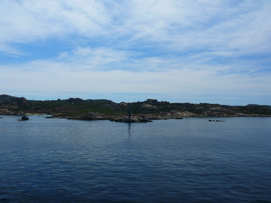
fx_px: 274
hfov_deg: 52.6
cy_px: 102
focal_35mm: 35
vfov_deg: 40.7
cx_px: 136
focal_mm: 7.4
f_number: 5.6
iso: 100
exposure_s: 1/400
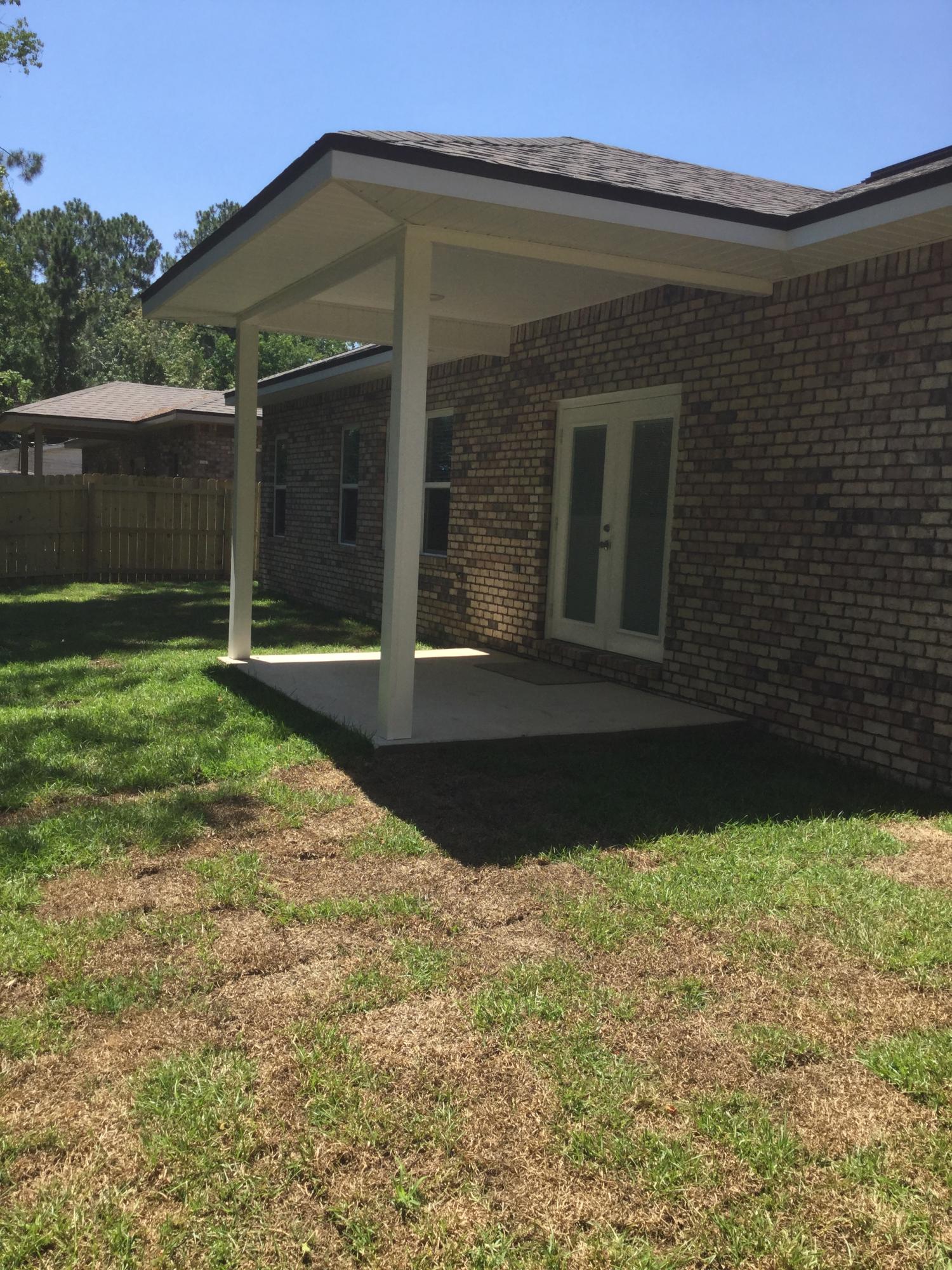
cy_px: 635
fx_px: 1137
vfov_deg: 58.4
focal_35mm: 31
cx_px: 476
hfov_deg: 45.4
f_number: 2.4
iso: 25
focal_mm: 3.3
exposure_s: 1/831
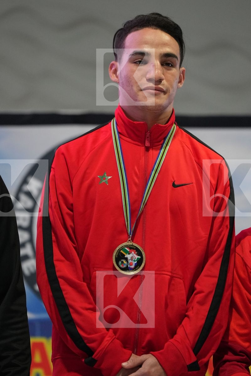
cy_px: 188
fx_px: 3137
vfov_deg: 6.9
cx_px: 126
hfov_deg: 4.6
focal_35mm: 300
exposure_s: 1/250
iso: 2500
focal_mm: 200
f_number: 2.8
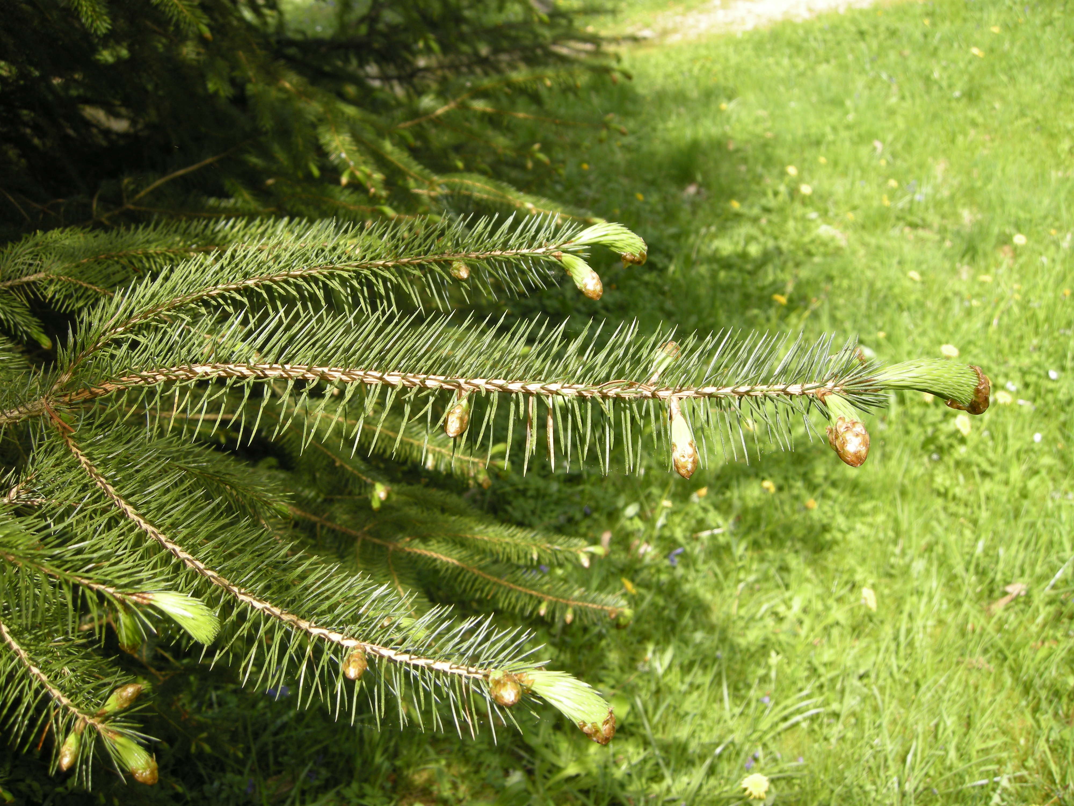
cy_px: 403
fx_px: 1086
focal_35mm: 35
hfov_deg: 52.6
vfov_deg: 40.7
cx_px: 537
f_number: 3.8
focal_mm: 7.5
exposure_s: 1/119
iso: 64
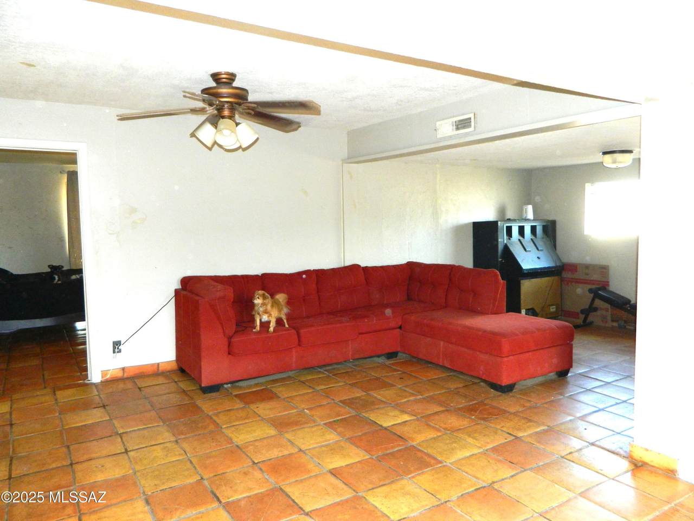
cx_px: 347
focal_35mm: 25
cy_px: 260
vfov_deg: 54.9
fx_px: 501
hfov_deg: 69.4
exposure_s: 1/30
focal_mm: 4.5
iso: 200
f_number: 3.1
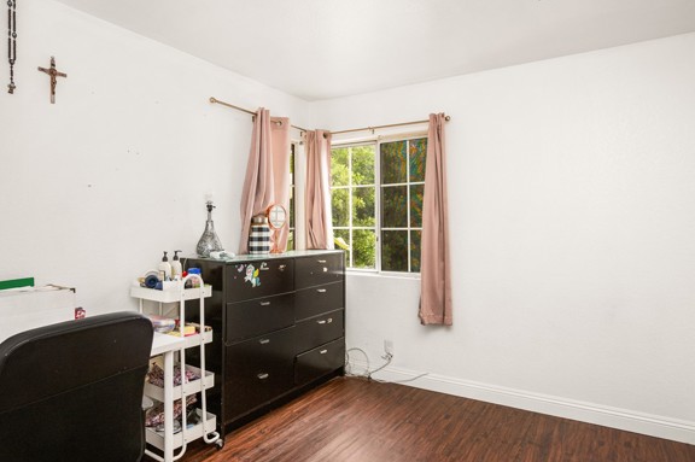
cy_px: 236
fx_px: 386
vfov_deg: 61.8
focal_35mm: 20
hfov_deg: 84.0
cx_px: 348
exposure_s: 1/6
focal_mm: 18
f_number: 5.6
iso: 125
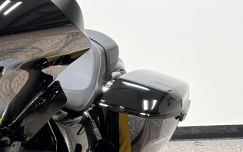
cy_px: 117
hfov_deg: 20.6
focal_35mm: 93
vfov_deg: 14.0
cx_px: -61
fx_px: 616
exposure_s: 1/120
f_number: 1.6
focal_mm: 5.96
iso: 50
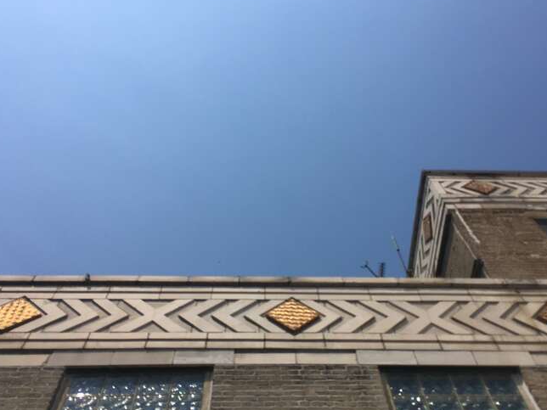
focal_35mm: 36
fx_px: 569
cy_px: 241
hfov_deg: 51.3
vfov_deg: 39.5
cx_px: 288
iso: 25
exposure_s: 1/5128
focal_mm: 4.15
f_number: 2.2
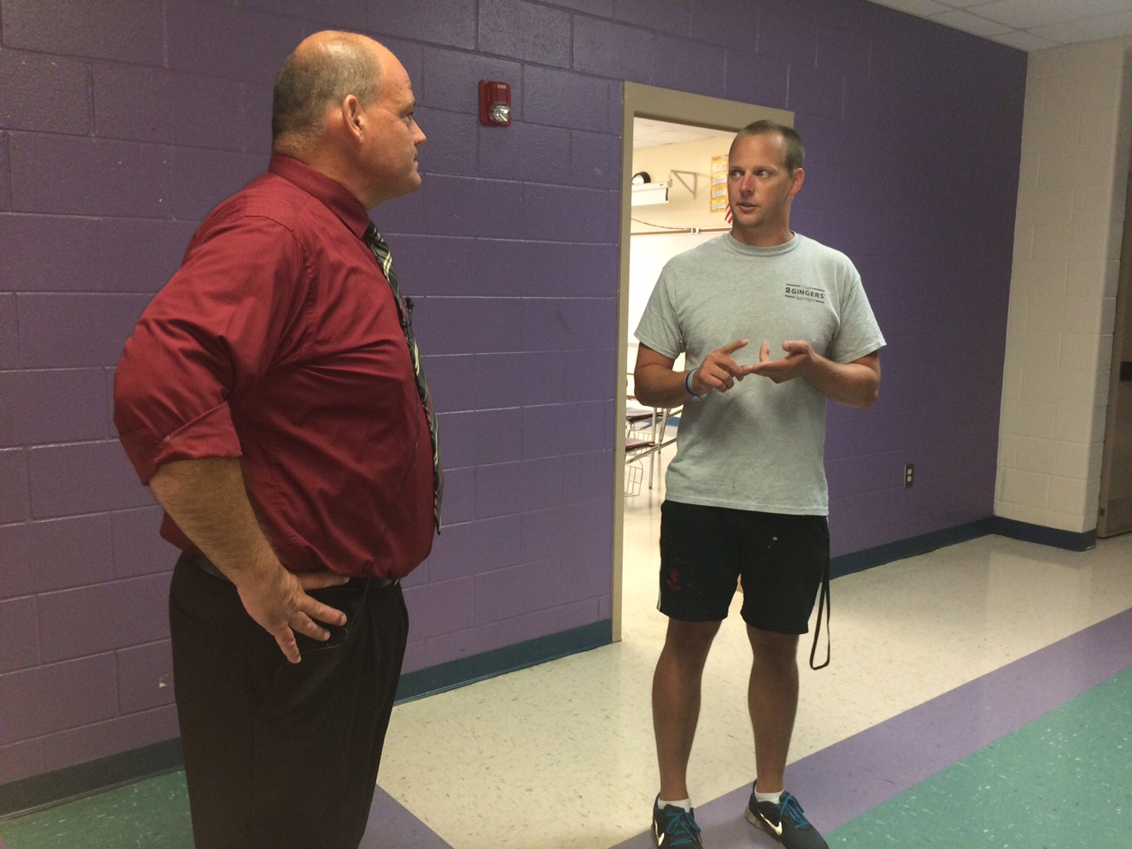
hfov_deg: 61.7
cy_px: 424
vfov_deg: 48.2
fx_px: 948
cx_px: 566
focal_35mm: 29
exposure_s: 1/30
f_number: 2.2
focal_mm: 4.15
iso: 100
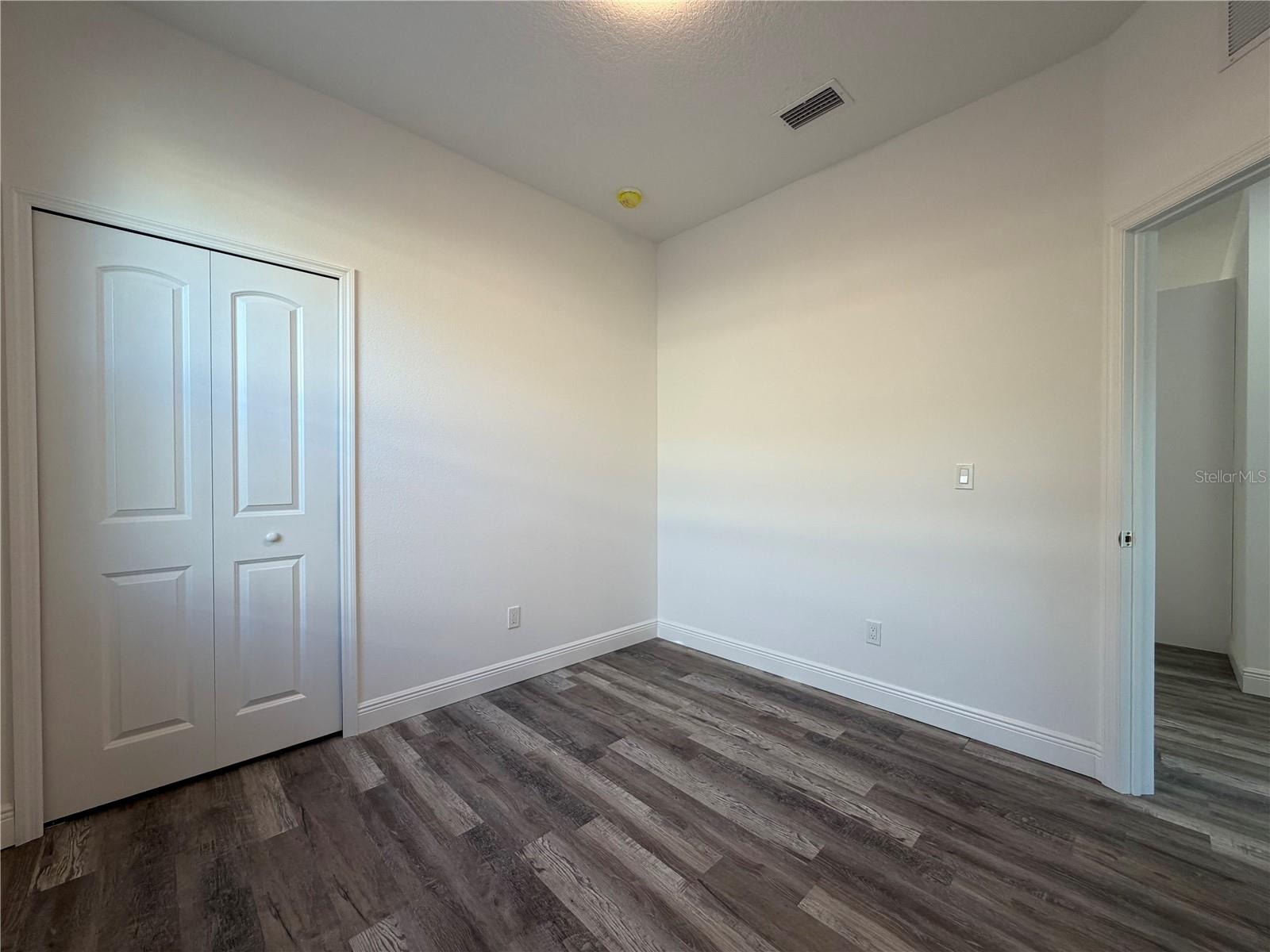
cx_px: 635
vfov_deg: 85.7
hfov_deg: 102.1
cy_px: 476
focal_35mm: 14
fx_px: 514
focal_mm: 2.22
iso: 125
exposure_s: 1/120
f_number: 2.2
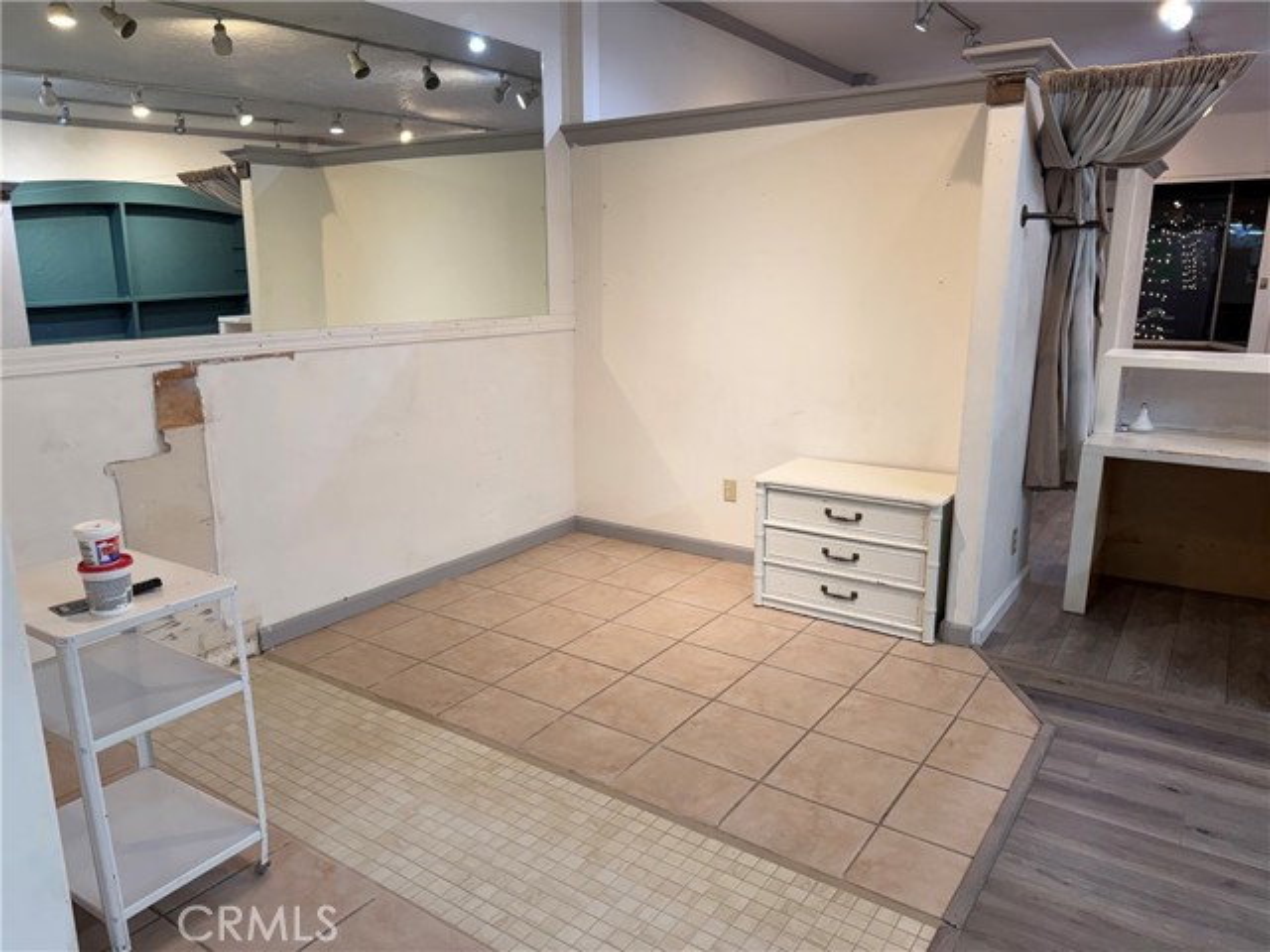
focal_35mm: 24
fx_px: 881
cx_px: 635
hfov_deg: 71.6
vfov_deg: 56.8
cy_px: 476
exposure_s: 1/120
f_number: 1.78
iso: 160
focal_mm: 6.76
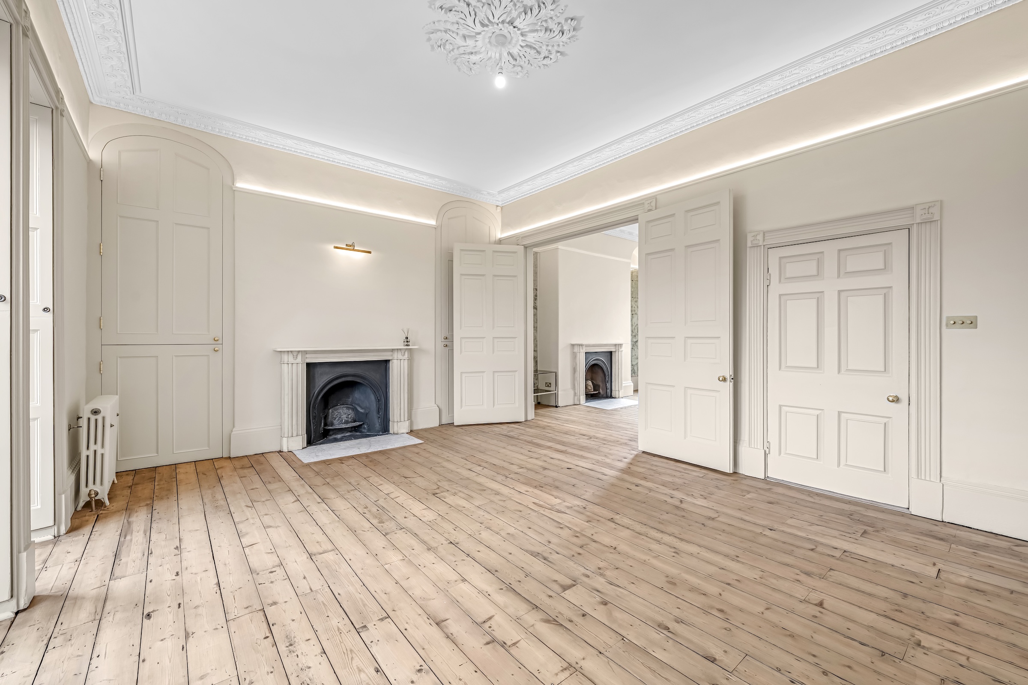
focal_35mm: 15
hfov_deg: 100.4
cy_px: 342
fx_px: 428
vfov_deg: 77.3
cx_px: 514
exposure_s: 1/6
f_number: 8
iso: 100
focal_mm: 15
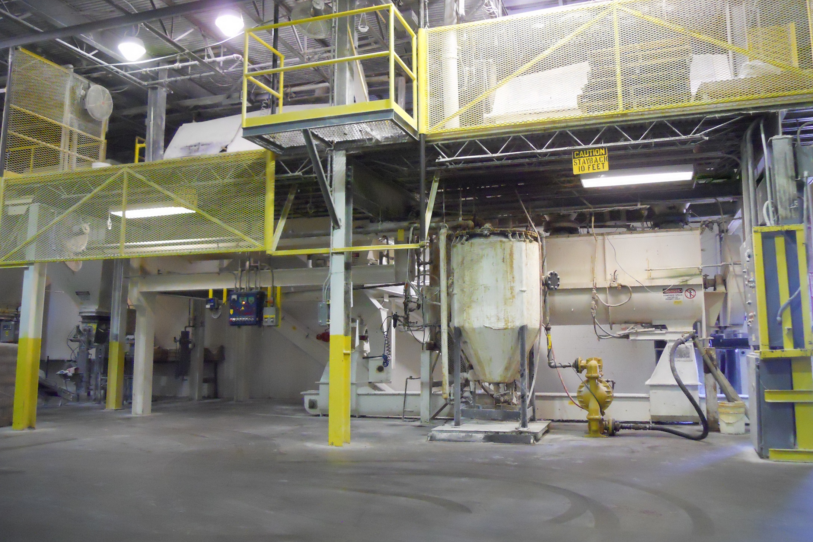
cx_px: 413
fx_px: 677
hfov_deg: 61.9
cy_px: 244
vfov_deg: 43.6
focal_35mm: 30
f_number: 2.7
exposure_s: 1/80
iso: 800
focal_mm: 5
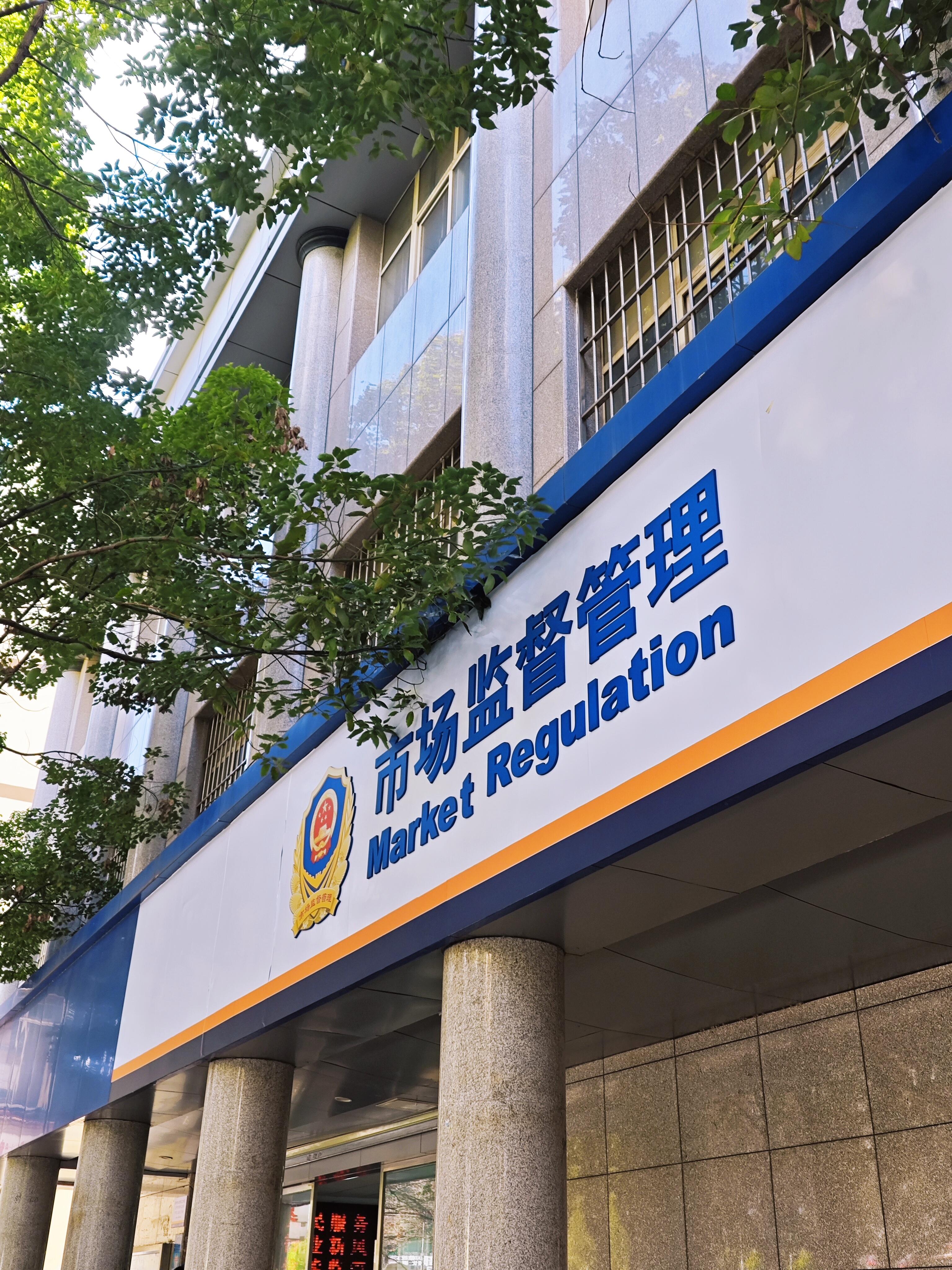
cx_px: 476
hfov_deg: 42.9
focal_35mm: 33
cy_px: 635
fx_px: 1210
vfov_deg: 55.4
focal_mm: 6.55
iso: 50
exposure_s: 1/455
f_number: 1.6
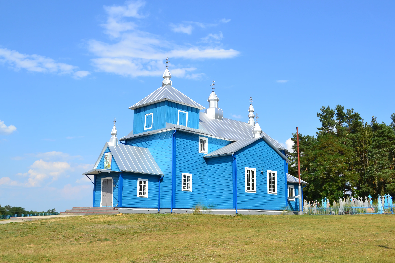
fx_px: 428
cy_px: 132
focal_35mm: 39
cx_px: 198
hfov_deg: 49.6
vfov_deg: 34.2
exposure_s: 1/400
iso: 400
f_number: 11
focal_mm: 26
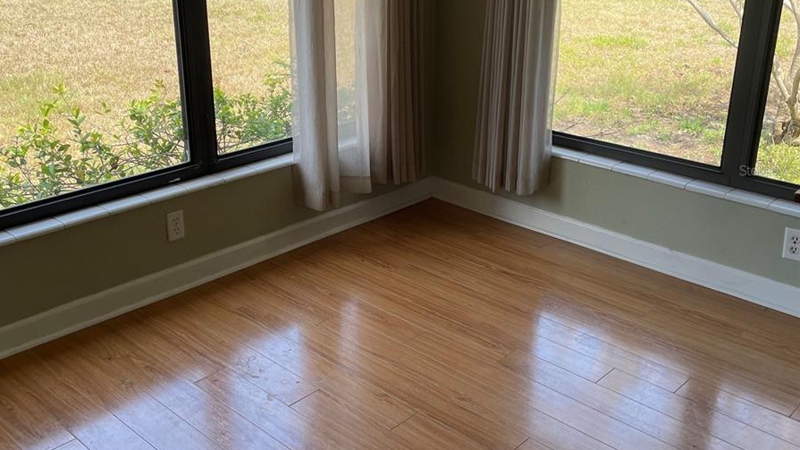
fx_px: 806
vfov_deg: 31.0
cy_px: 170
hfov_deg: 52.8
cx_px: 400
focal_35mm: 38
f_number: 1.6
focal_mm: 4.2
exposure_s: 1/207
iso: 32
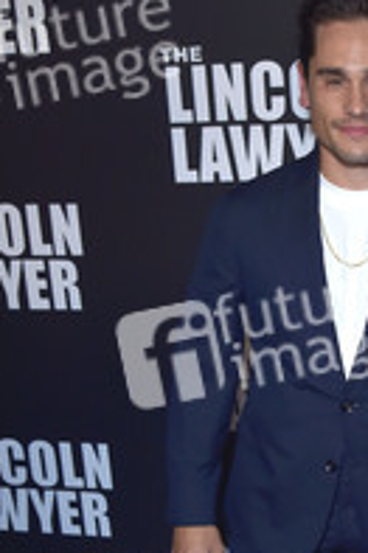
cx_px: 344
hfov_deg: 21.0
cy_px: 483
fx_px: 968
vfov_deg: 30.7
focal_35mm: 63
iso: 640
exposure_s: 1/250
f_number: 6.3
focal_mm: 31
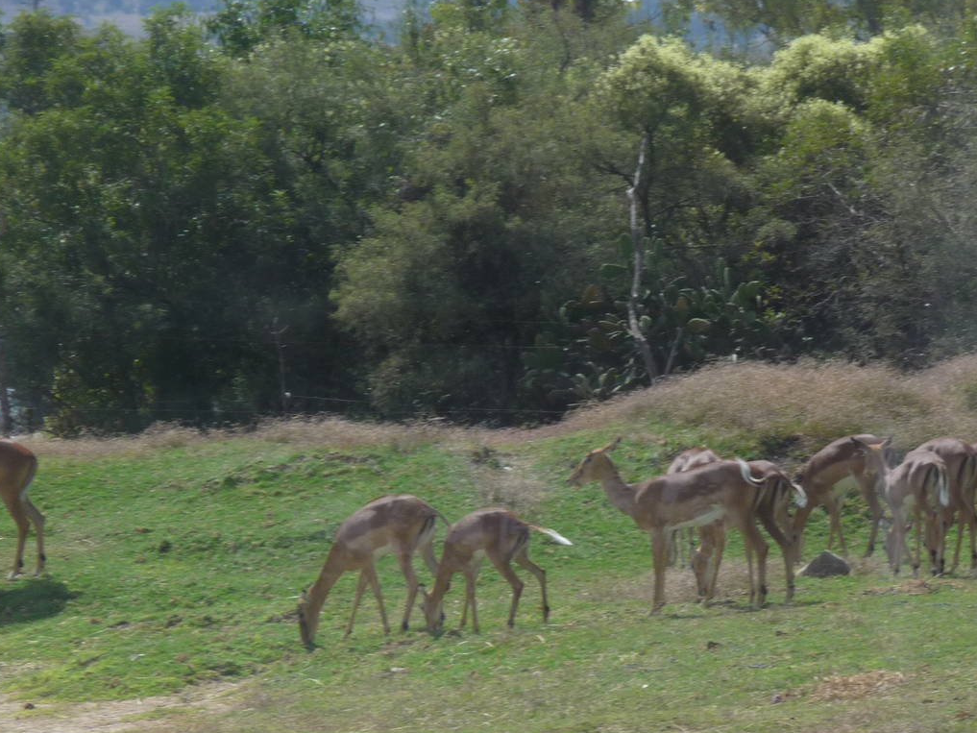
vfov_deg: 4.7
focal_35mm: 313
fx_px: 8835
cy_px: 503
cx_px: 755
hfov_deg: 6.3
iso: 100
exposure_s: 1/400
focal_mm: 34.2
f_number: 4.8
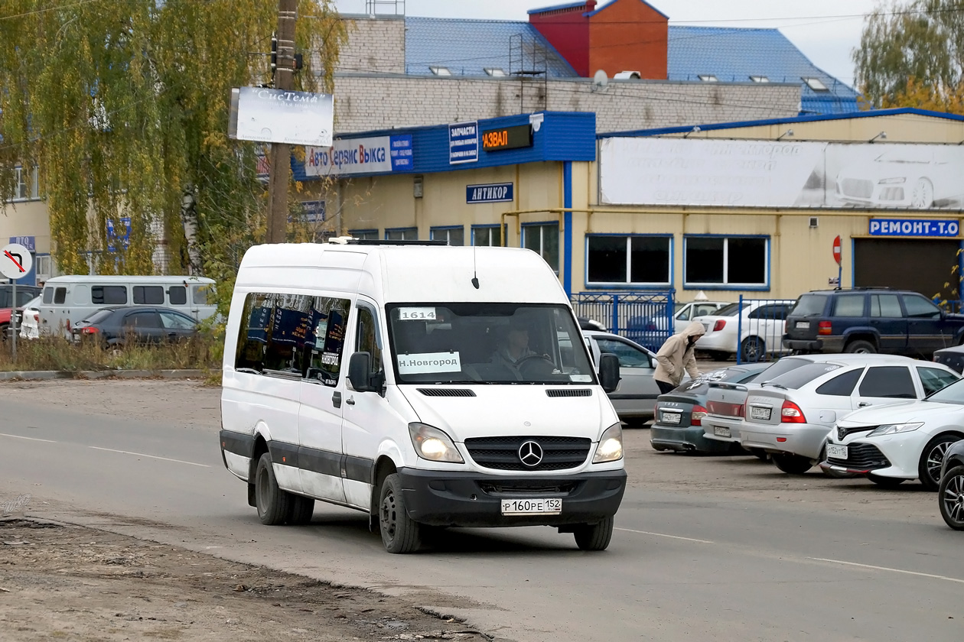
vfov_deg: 9.1
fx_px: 4016
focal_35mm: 150
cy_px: 321
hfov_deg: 13.7
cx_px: 482
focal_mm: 100
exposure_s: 1/800
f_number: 5.6
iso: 400
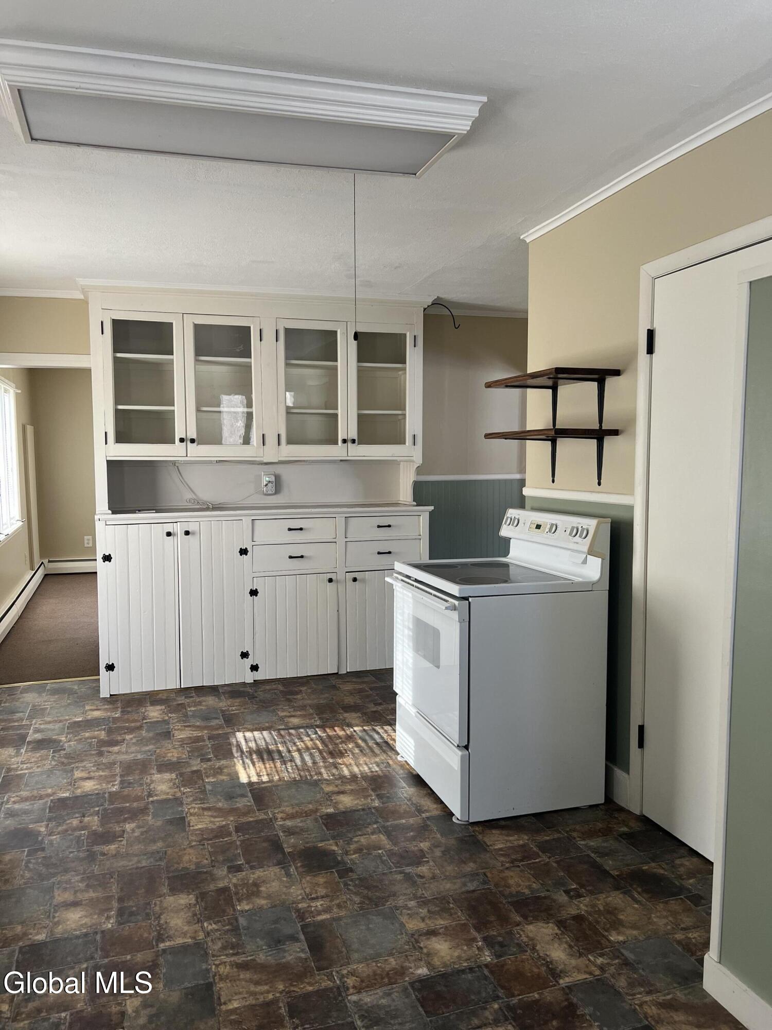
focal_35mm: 26
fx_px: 773
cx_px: 386
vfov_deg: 67.3
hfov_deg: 53.1
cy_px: 515
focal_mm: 5.7
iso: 100
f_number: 1.5
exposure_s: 1/121
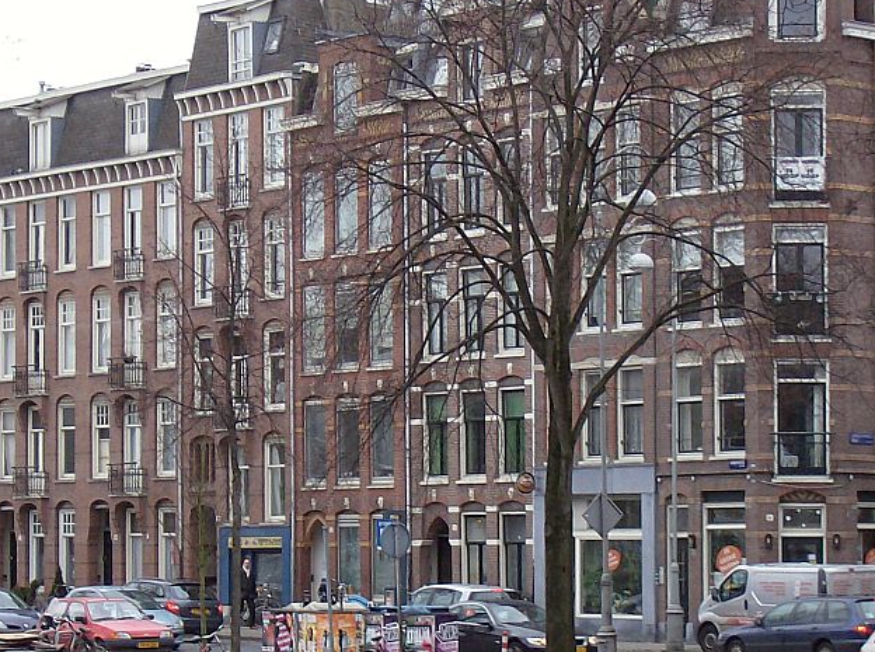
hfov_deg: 12.1
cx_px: 301
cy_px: 336
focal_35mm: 164
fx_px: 4136
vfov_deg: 9.0
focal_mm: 16.6
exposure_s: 1/121
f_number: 4.6
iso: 128
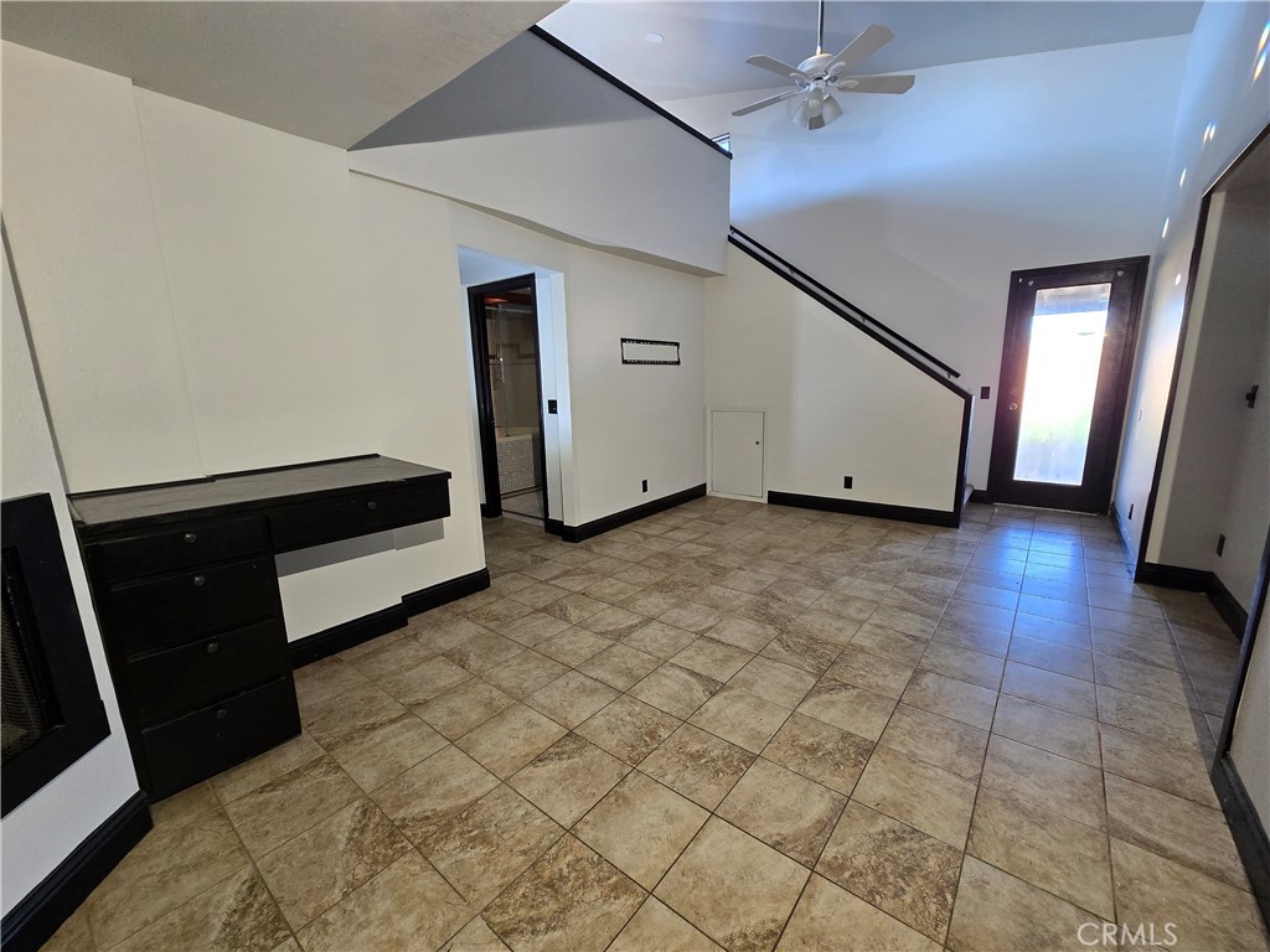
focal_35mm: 13
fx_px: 477
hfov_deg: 106.2
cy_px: 476
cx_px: 635
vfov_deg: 89.9
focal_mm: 2.2
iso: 200
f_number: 2.2
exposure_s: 1/60
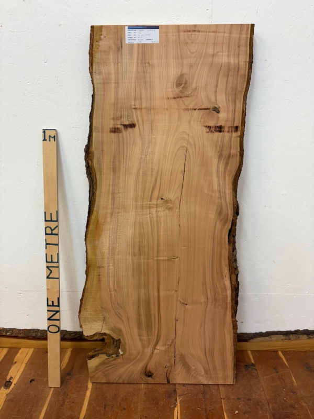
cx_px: 157
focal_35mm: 26
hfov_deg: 53.1
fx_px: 314
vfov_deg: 67.3
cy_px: 210
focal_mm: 5.96
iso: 100
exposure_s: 1/100
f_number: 1.6
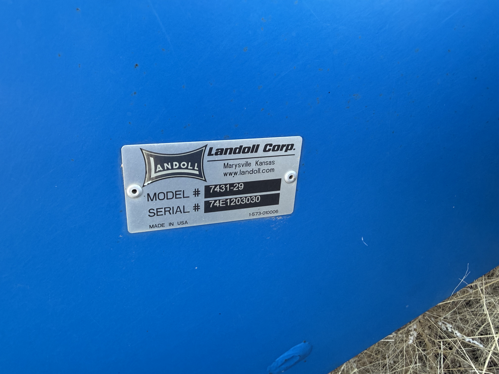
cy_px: 187
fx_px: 346
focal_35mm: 24
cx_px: 250
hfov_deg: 71.6
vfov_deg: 56.8
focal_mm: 2.22
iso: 100
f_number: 2.2
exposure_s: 1/99
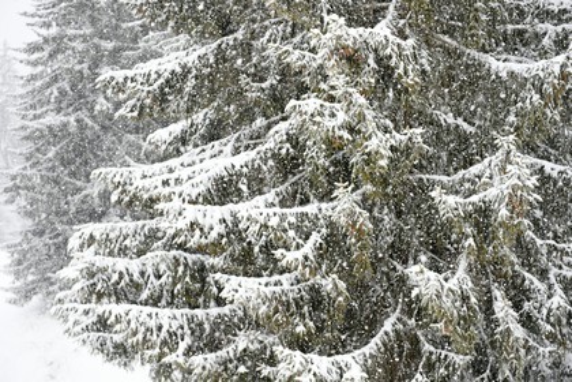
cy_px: 191
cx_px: 286
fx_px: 826
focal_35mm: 52
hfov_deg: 38.2
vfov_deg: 26.0
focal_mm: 52
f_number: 4.5
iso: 200
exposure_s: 1/250
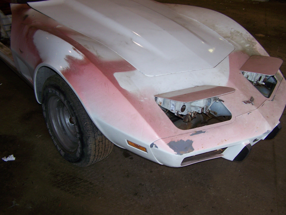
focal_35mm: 38
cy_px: 108
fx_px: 314
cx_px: 143
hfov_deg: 49.0
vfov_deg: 37.7
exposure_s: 1/60
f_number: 2.8
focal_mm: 6.3
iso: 80
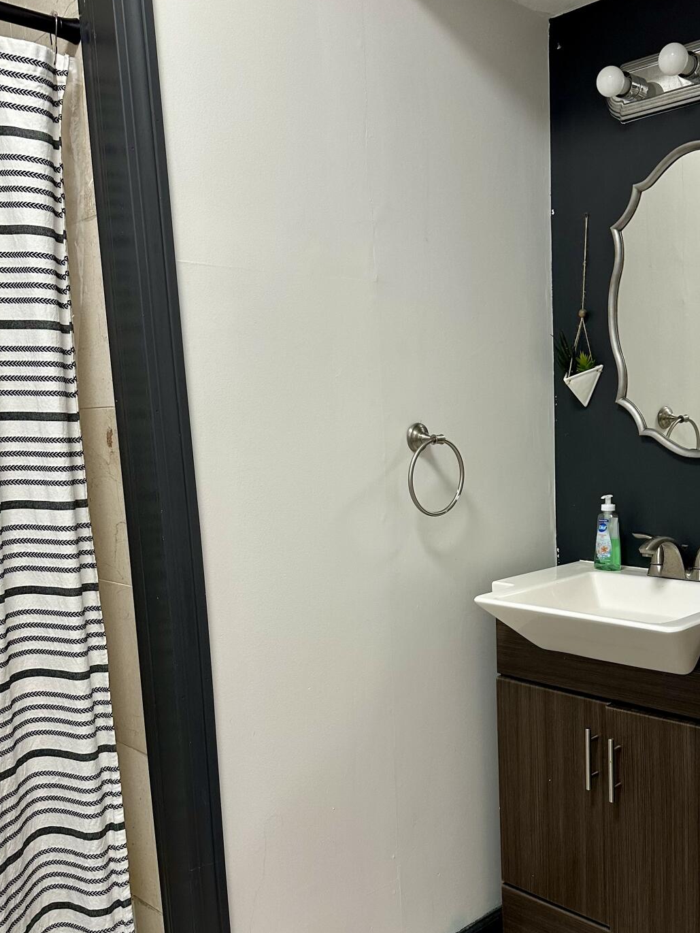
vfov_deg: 52.3
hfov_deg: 40.4
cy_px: 551
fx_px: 943
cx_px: 448
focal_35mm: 35
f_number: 1.78
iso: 200
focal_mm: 6.86
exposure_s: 1/120
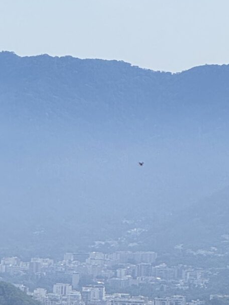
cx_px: -178
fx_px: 2868
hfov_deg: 4.5
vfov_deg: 6.0
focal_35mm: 325
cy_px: 597
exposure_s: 1/1623
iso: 25
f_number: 2.8
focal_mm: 9
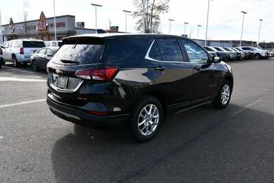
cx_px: 137
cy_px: 92
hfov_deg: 65.5
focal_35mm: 28
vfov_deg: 46.4
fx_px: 213
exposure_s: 1/250
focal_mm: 19
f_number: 8
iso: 200
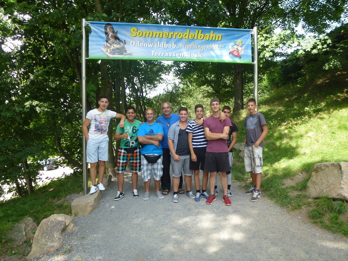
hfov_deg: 71.6
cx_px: 174
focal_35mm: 24
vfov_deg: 56.8
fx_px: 241
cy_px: 130
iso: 100
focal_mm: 4.3
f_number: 3.3
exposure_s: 1/160
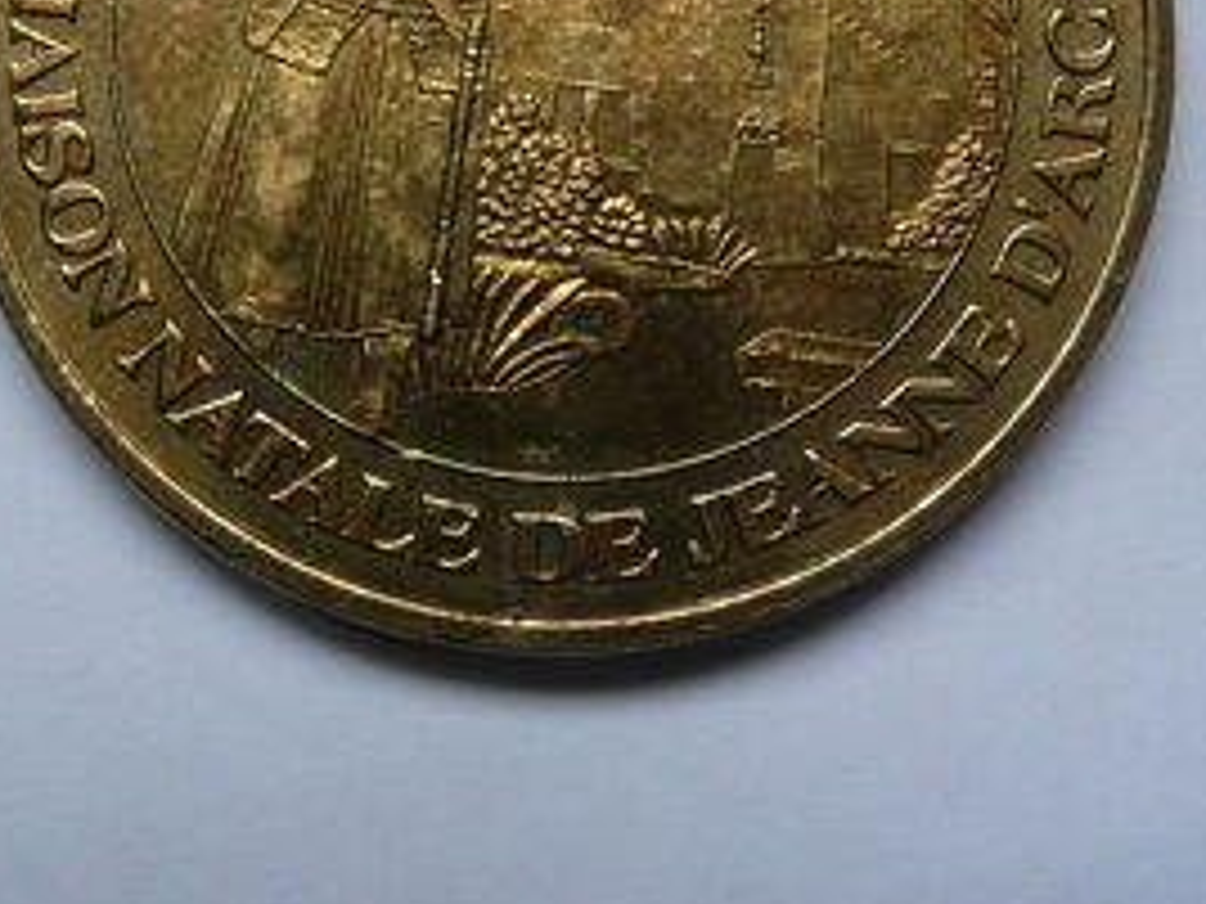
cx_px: 518
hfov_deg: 28.5
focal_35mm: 68
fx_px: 2369
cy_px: 162
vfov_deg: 21.3
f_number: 3.5
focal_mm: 5.2
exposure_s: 1/80
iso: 100
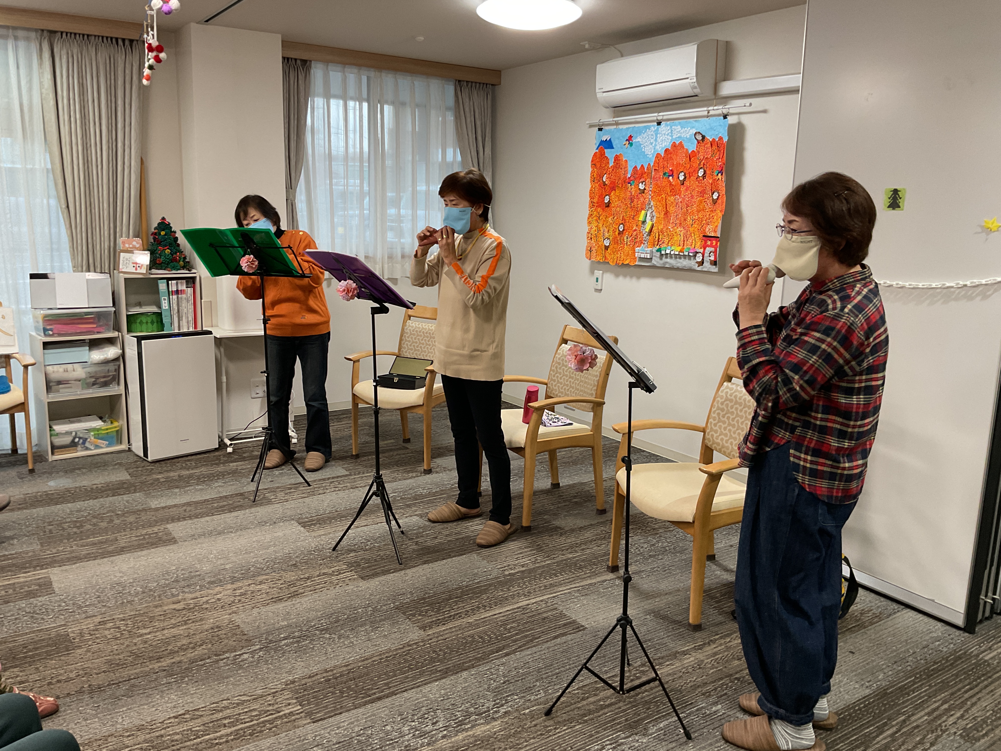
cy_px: 376
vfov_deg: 48.2
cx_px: 500
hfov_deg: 61.7
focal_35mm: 29
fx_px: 839
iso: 80
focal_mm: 3
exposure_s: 1/60
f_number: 1.8
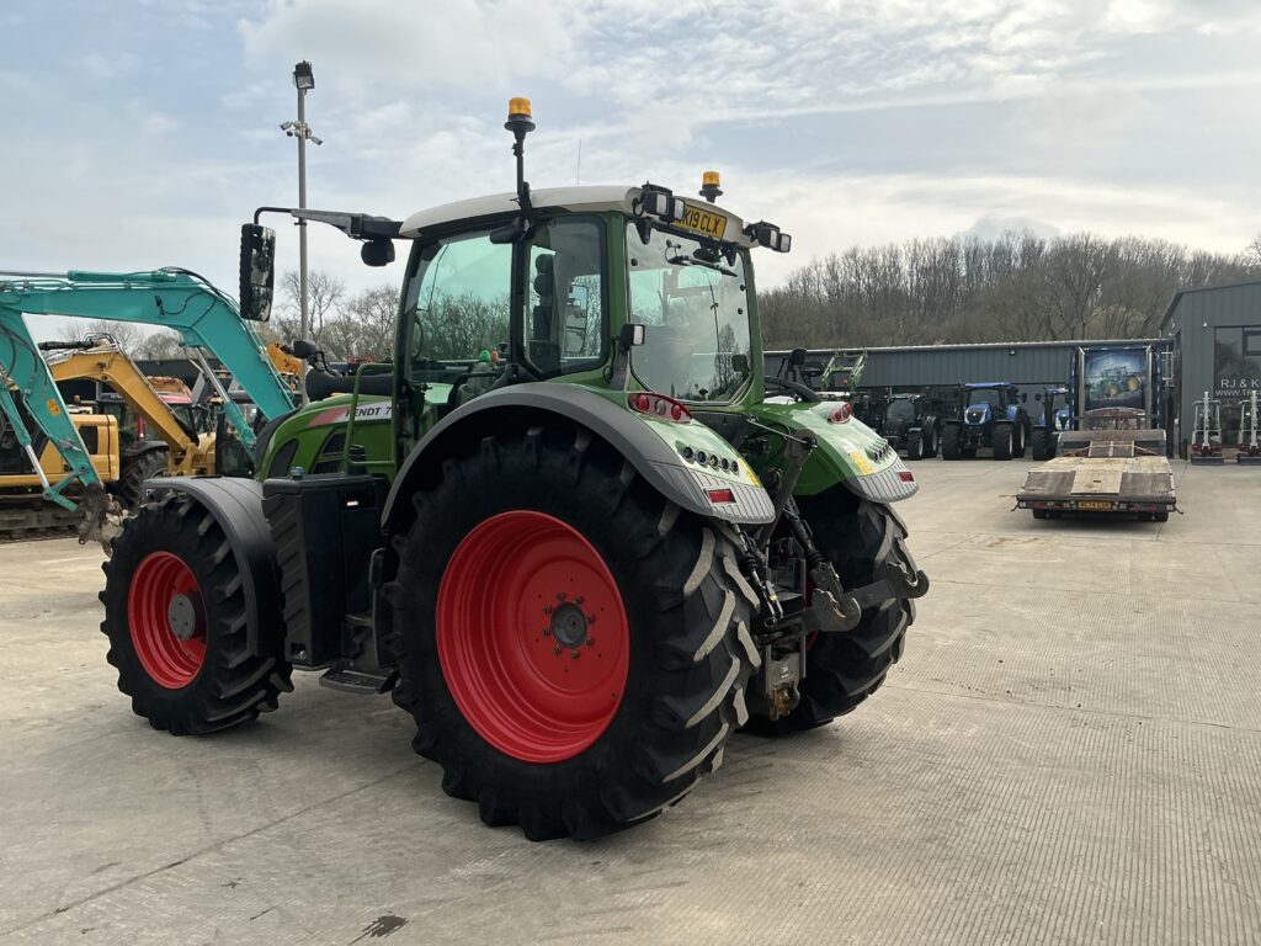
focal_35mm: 28
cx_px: 630
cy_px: 473
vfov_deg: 49.7
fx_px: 1020
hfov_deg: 63.4
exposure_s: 1/2320
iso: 25
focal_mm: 3
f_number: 1.8
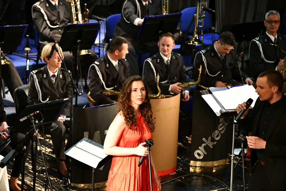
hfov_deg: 12.1
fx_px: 1351
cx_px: 143
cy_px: 96
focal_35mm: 170
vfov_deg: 8.1
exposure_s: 1/320
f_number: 5.6
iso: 11400
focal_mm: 170
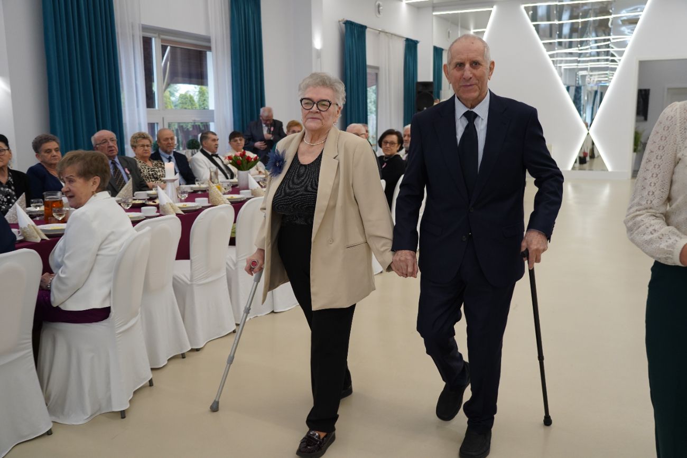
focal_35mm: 34
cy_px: 229
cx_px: 344
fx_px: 649
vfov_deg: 38.9
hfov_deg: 55.8
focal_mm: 34
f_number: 4
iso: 1250
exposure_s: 1/125
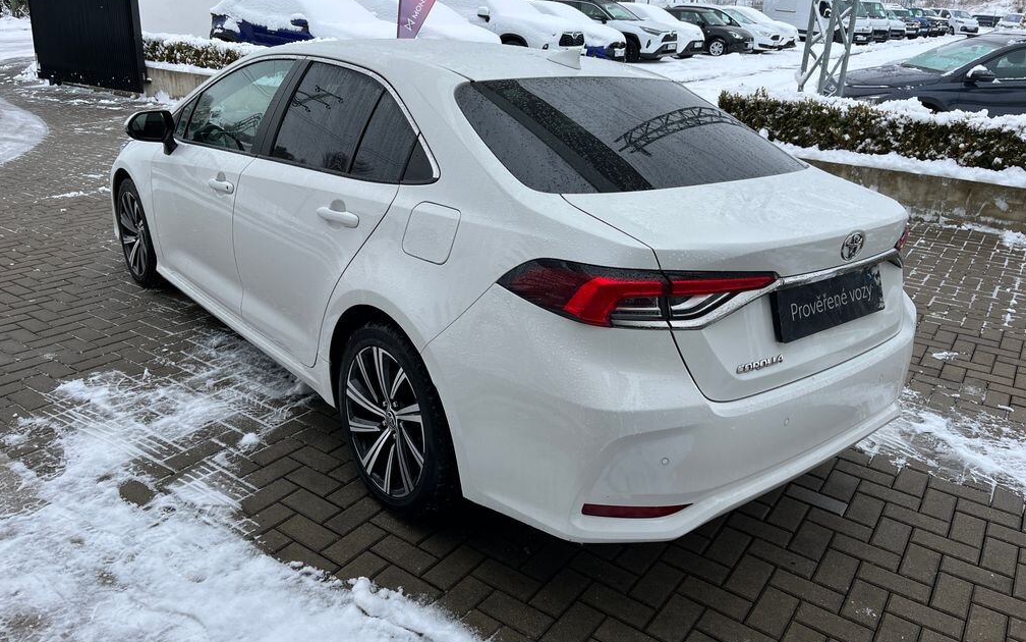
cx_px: 519
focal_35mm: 28
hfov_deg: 66.5
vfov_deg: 44.5
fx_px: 783
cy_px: 281
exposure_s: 1/727
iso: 50
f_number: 1.6
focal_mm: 5.1
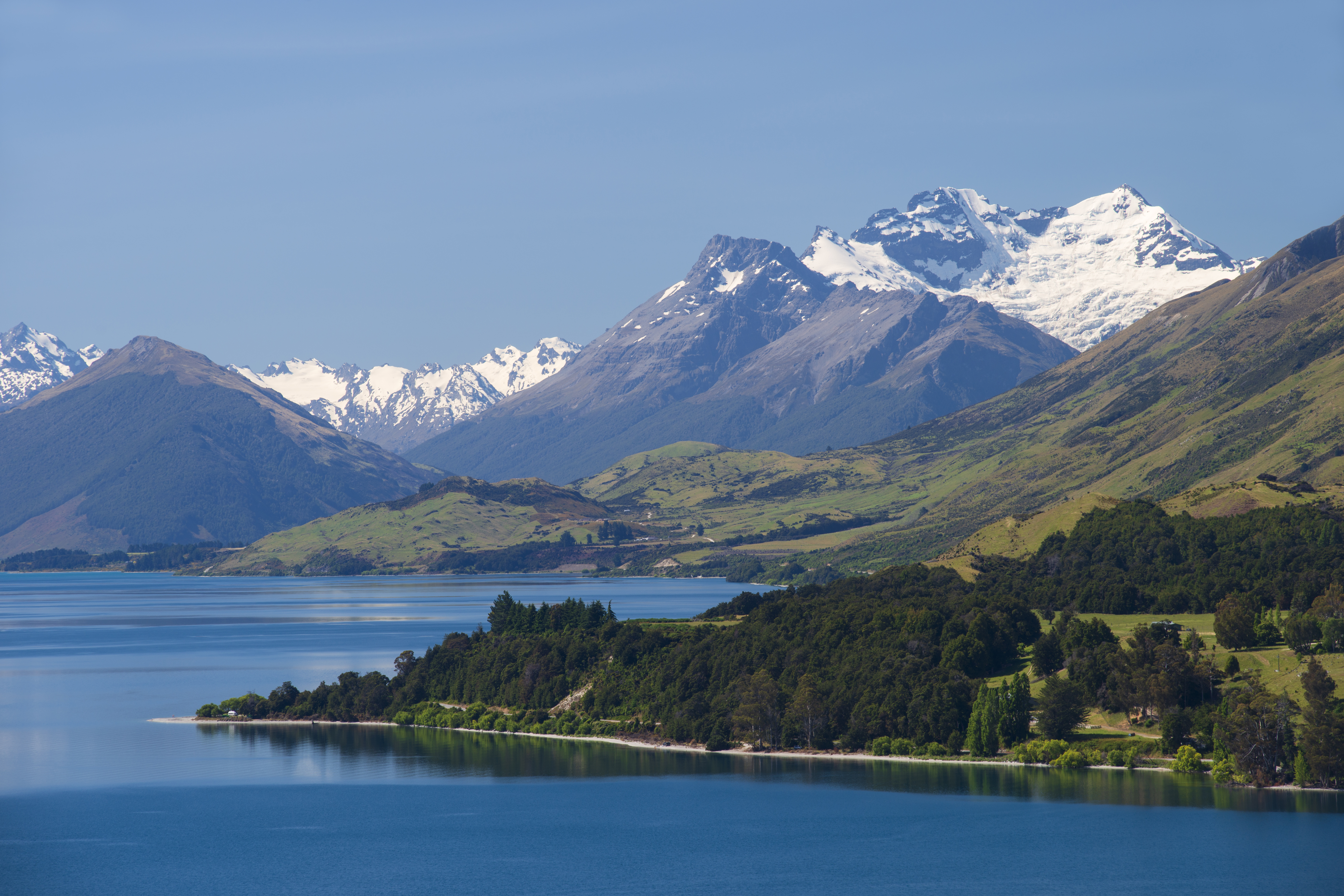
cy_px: 448
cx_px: 672
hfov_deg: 12.1
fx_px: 6346
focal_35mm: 170
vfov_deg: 8.1
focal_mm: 170
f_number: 9
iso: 100
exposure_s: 1/60
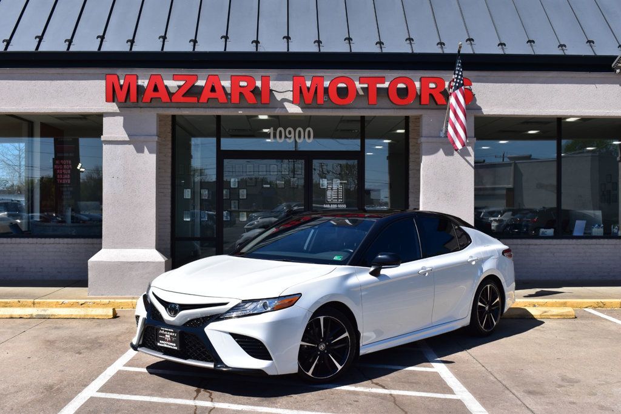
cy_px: 207
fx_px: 750
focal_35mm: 44
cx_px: 310
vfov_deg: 30.8
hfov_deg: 45.0
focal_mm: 29
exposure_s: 1/500
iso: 320
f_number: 11
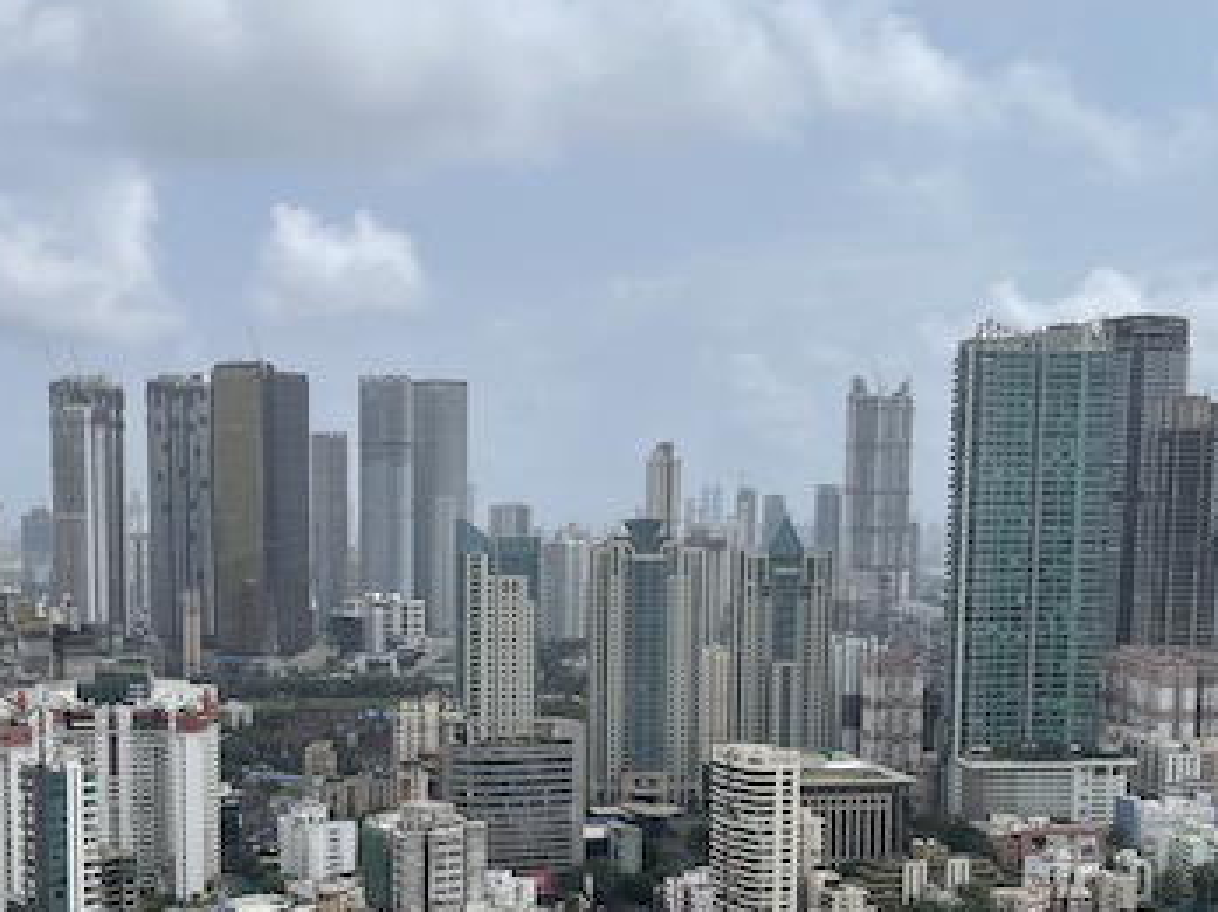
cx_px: 467
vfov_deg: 29.7
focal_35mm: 48
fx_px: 1688
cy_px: 691
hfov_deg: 39.4
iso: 32
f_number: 1.6
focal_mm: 5.1
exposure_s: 1/5917
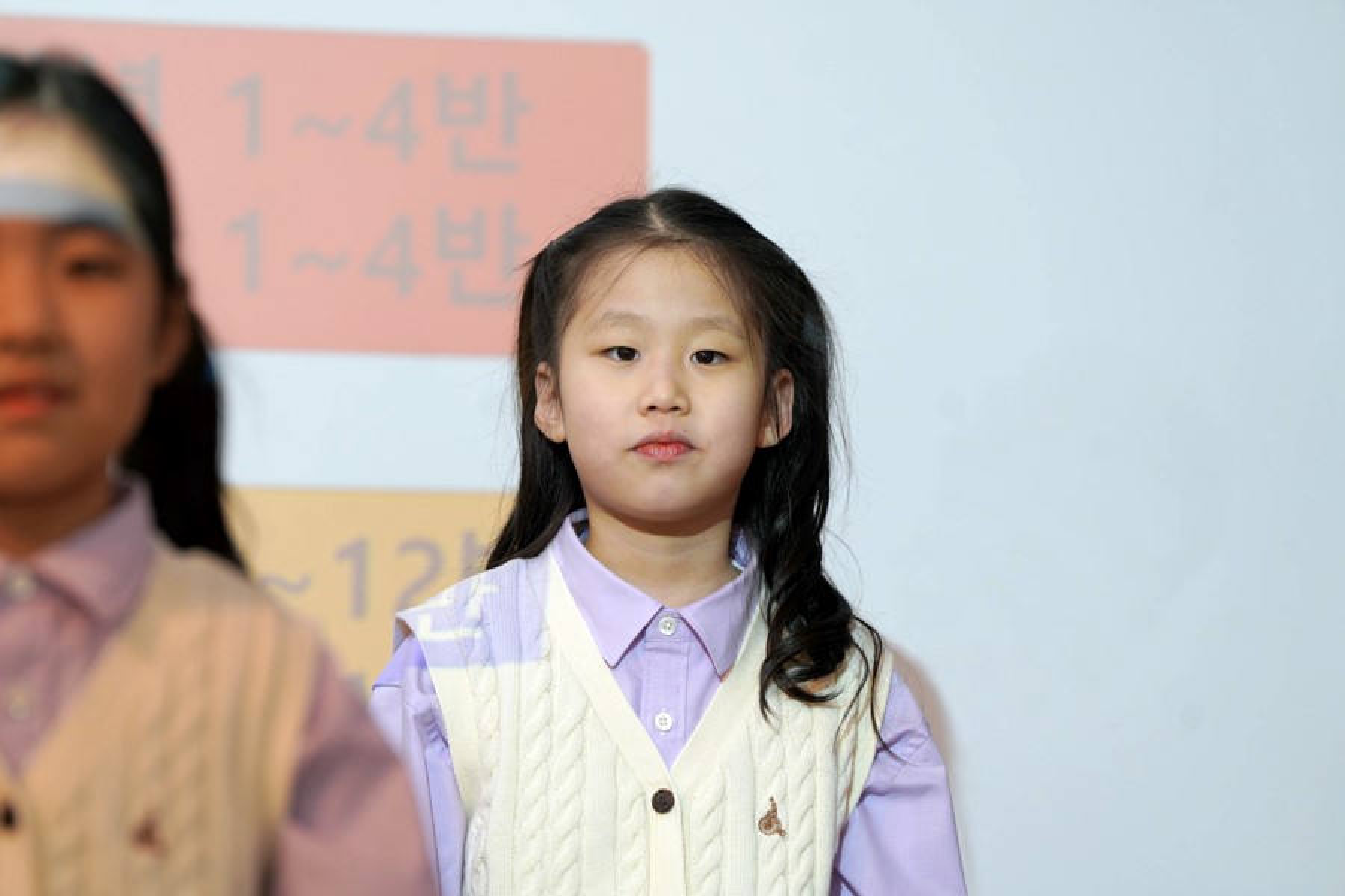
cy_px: 448
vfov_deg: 6.9
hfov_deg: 10.3
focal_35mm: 200
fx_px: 7472
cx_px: 672
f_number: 4
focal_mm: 200
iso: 400
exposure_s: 1/250
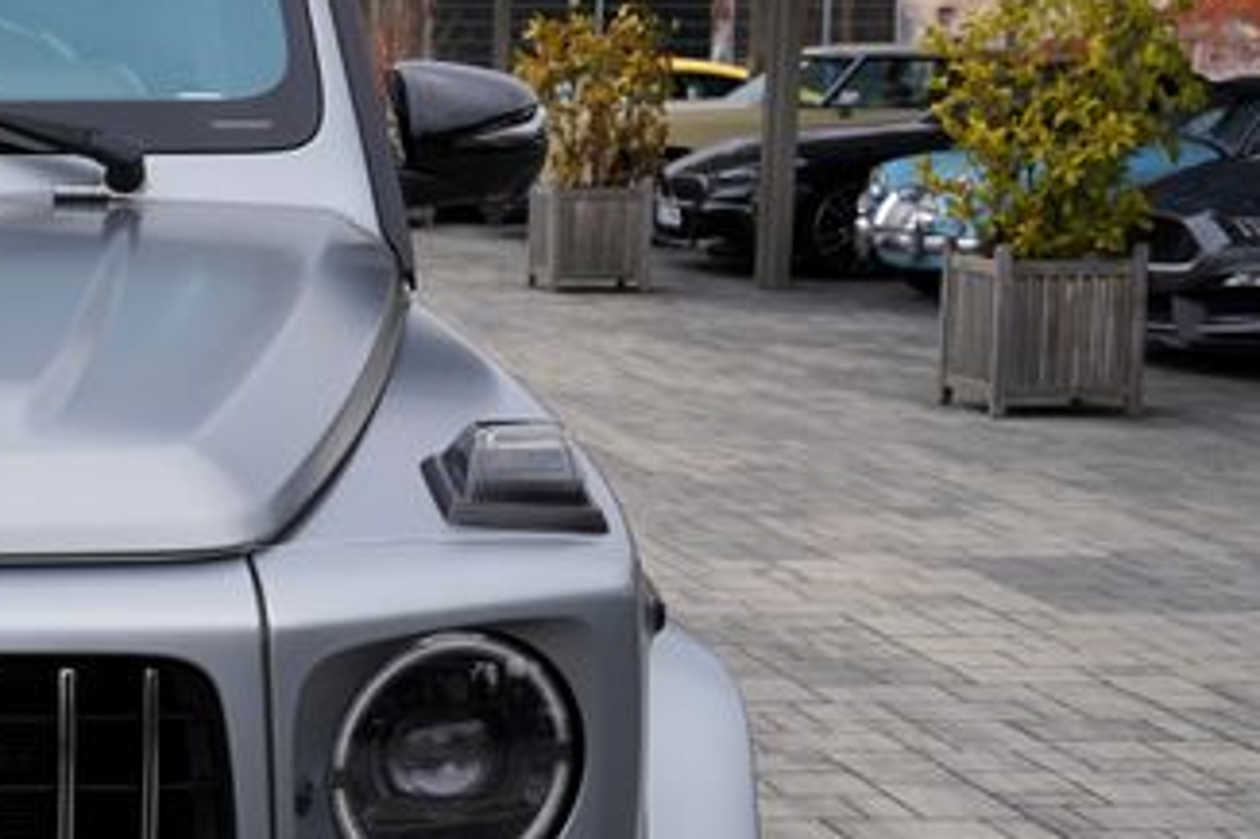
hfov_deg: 20.5
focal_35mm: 91
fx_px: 3183
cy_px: 553
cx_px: -367
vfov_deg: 15.0
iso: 100
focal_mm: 29
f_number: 6.3
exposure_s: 1/160
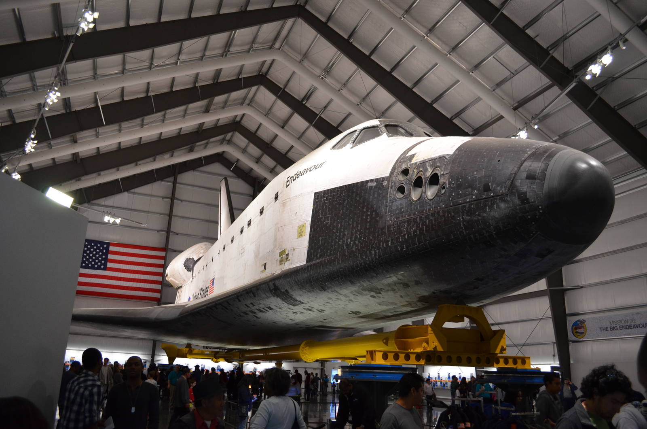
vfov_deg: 47.7
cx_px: 324
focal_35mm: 27
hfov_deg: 67.5
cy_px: 214
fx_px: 484
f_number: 4
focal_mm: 18
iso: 800
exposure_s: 1/60
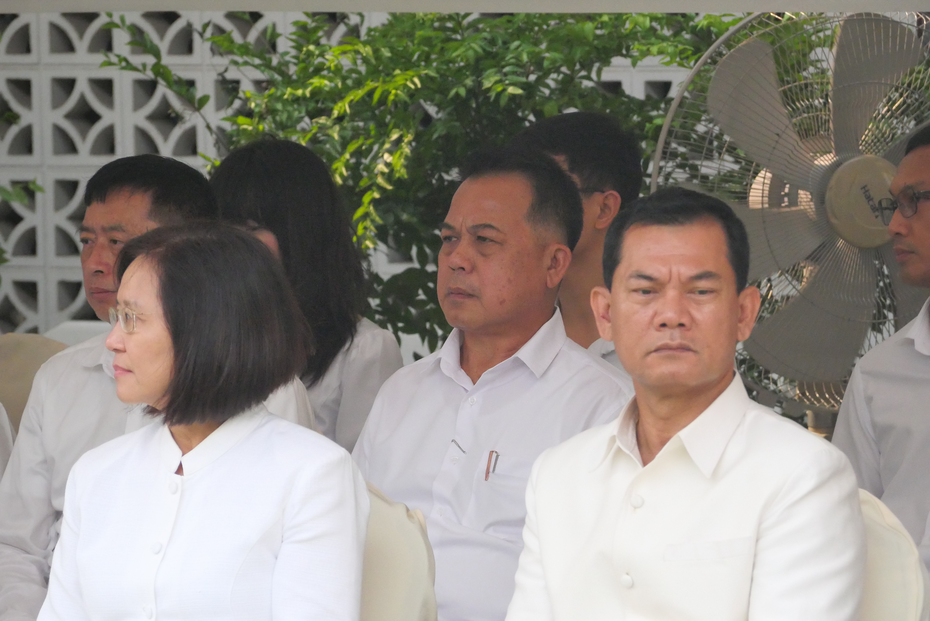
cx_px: 465
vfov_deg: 4.4
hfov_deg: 6.6
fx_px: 8039
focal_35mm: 311
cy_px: 310
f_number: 7.1
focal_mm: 150
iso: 4000
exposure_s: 1/2000
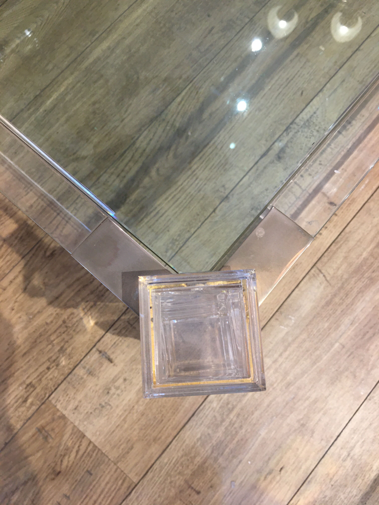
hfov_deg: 48.2
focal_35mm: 29
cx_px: 190
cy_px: 252
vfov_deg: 61.7
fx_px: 423
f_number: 2.2
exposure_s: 1/17
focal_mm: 4.15
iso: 50
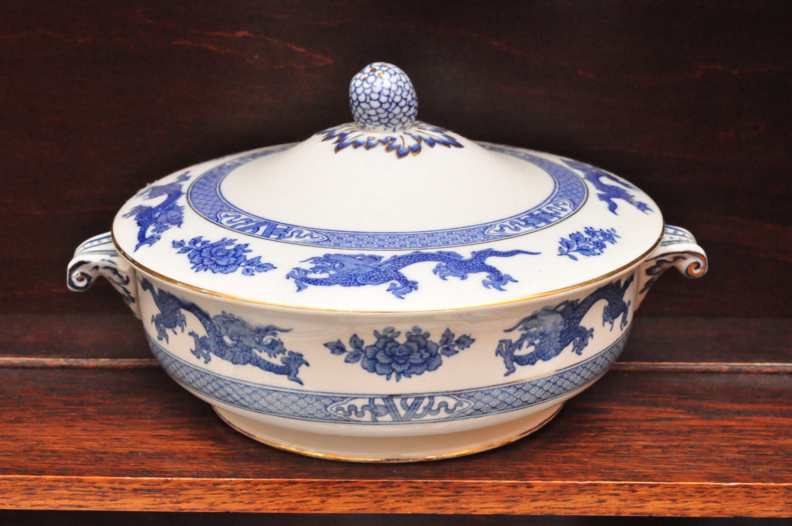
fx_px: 1252
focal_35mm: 57
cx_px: 396
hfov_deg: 35.1
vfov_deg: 23.7
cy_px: 263
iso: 3200
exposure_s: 1/125
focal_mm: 38
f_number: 10
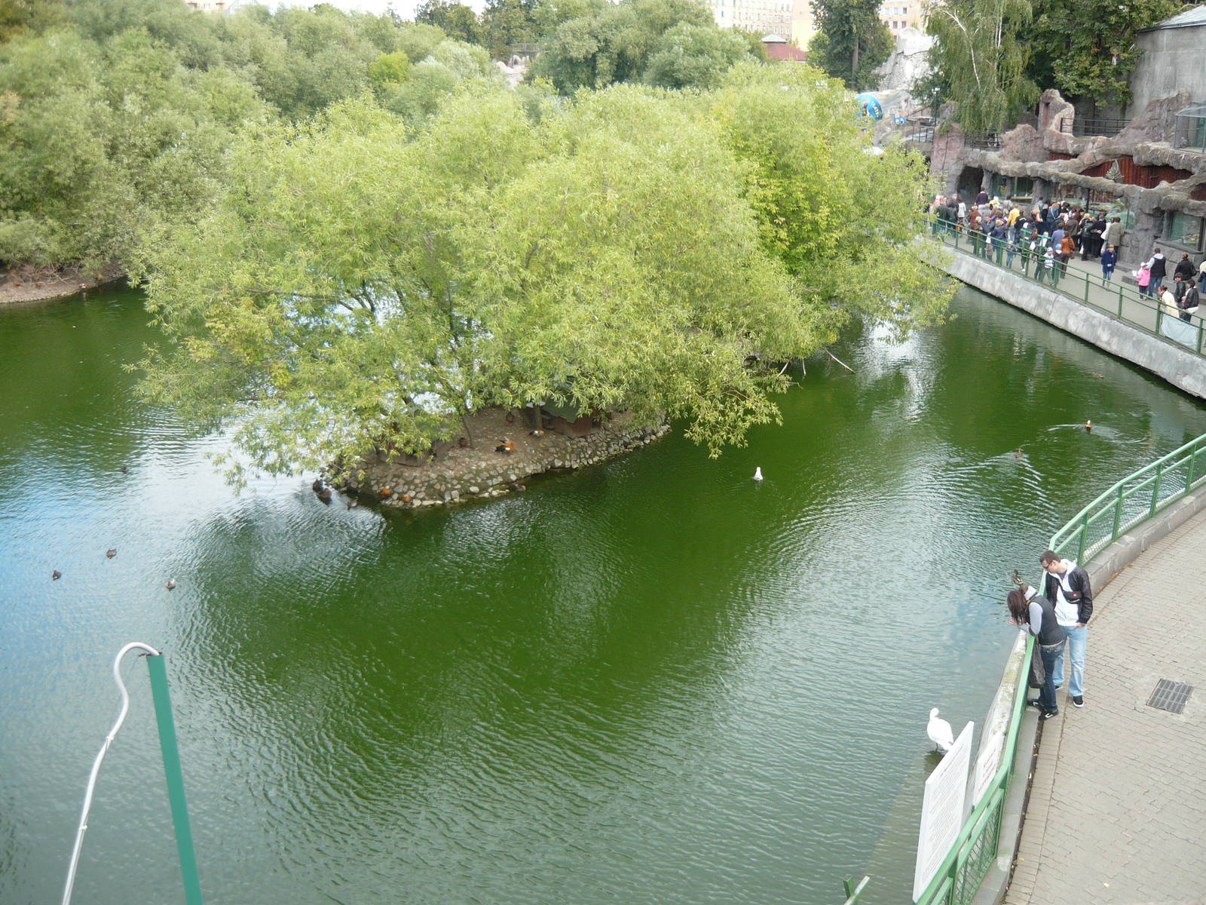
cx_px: 603
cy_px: 452
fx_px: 1150
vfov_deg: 42.9
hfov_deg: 55.4
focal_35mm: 33
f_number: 2.8
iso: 100
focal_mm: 5.5
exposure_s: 1/200
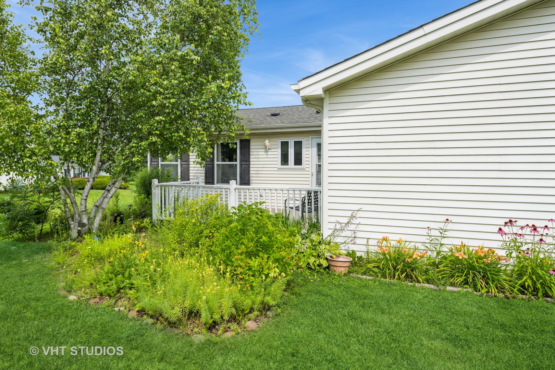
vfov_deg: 64.6
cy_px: 185
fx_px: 293
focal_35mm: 19
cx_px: 278
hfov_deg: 86.9
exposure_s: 1/200
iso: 200
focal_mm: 19
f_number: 8
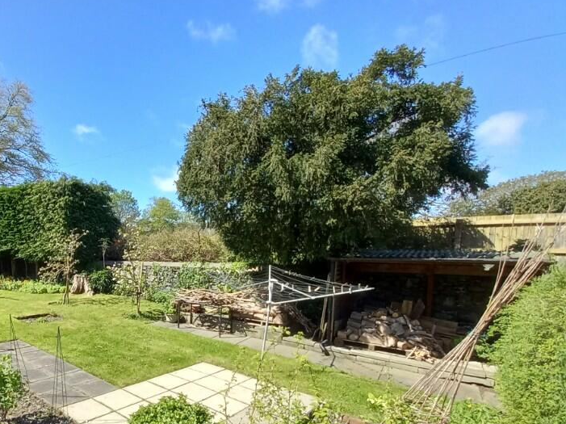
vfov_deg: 67.2
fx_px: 311
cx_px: 153
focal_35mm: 19
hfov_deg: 79.3
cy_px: 275
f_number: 2.2
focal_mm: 1.13
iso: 40
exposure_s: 1/446
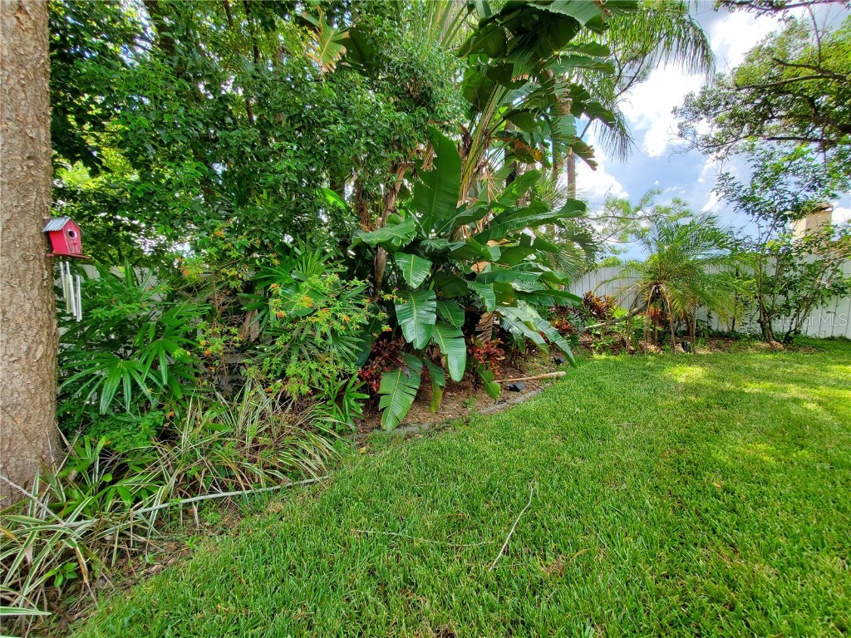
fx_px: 320
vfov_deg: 89.9
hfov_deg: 106.2
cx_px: 426
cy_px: 319
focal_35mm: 13
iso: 50
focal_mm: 1.8
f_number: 2.2
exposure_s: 1/191
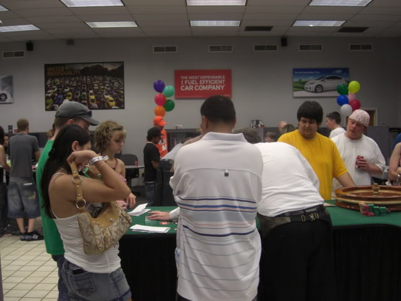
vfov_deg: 37.7
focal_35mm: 38
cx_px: 200
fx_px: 440
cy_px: 150
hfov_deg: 49.0
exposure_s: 1/125
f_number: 2.8
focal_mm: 7.9
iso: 400
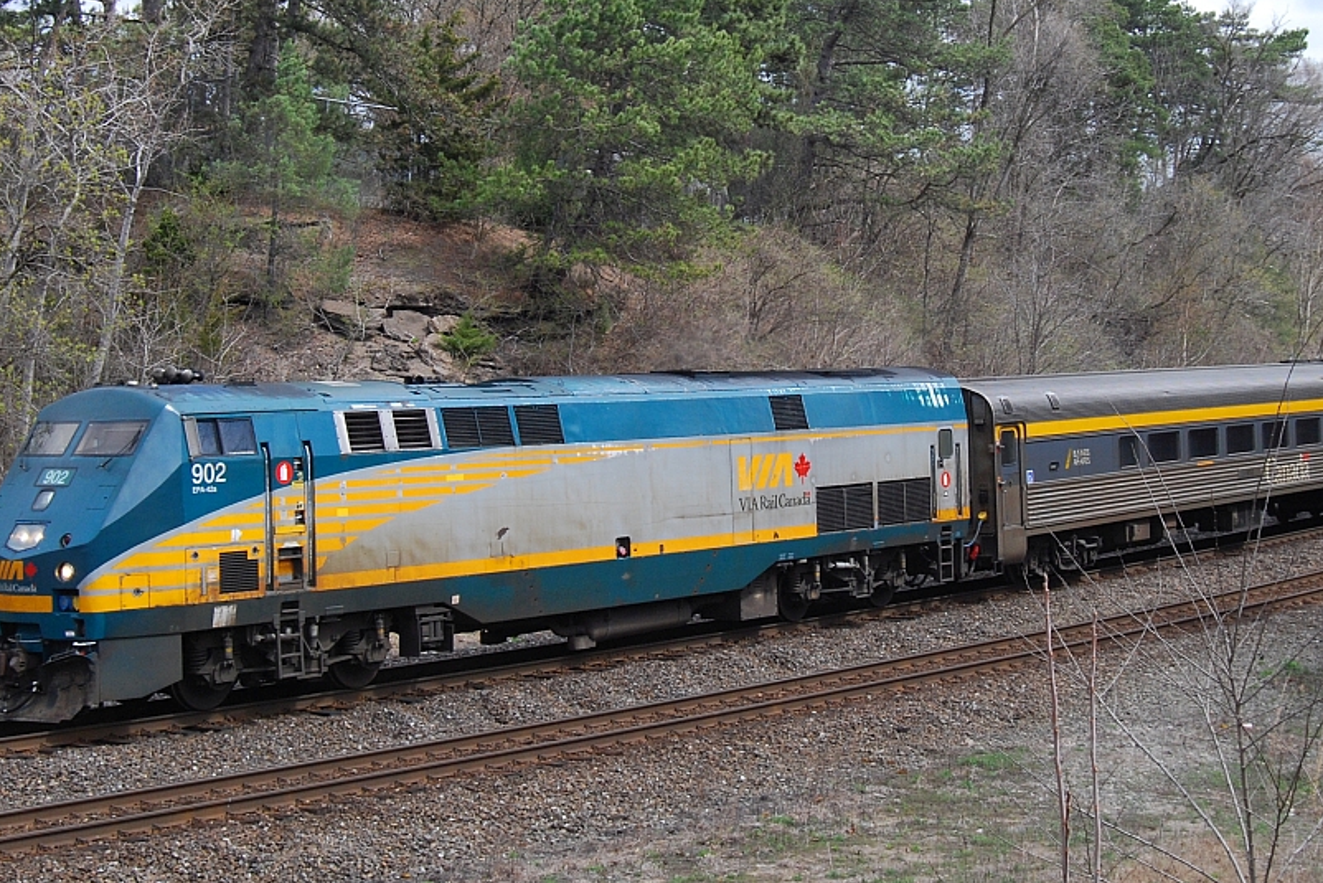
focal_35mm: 67
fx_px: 2463
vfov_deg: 20.2
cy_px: 283
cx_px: 772
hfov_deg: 30.0
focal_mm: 28
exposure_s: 1/500
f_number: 7.1
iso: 400
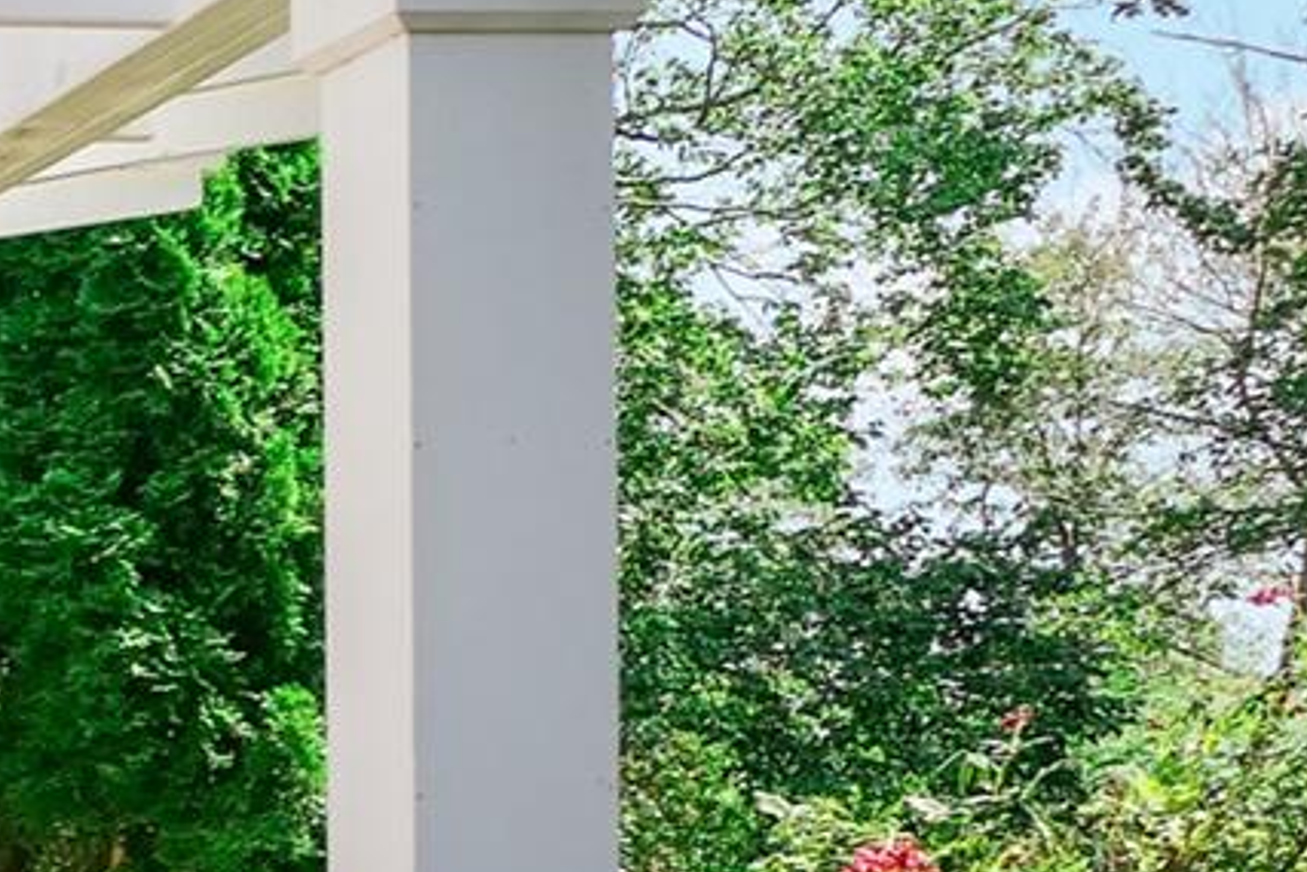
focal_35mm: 115
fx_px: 4176
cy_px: 996
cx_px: -1399
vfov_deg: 11.7
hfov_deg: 14.4
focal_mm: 8.8
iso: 125
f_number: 2.8
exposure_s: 1/1250
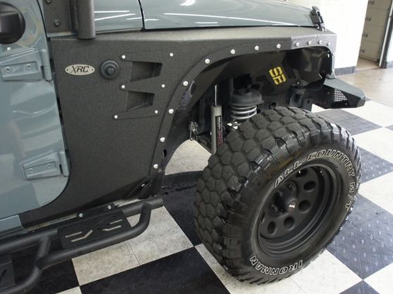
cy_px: 144
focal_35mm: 30
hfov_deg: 60.0
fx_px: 340
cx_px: 202
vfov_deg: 46.8
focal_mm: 18
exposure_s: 1/80
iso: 1600
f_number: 3.5
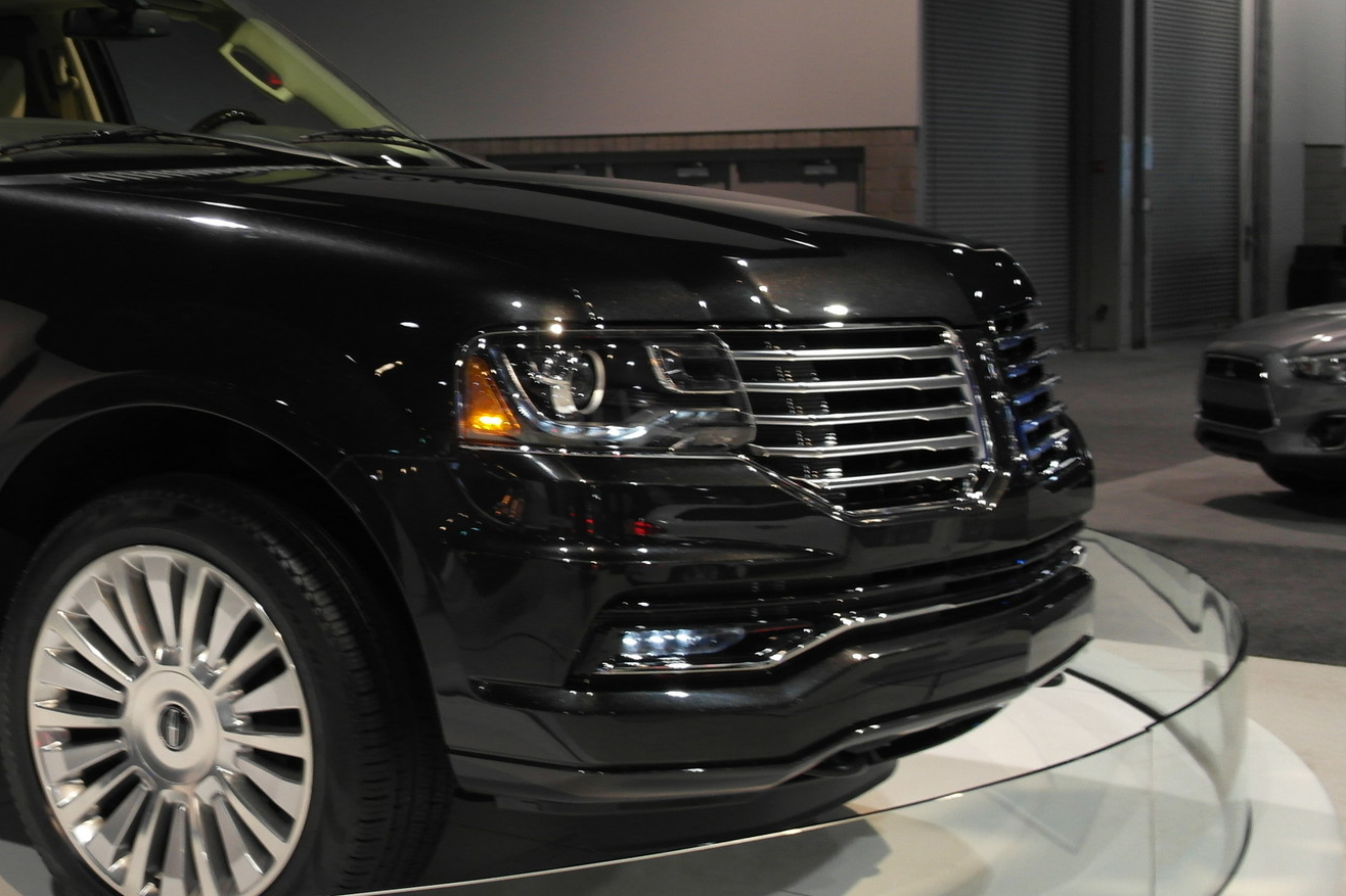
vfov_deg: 23.7
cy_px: 307
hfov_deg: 32.9
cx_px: 89
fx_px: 2131
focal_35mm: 57
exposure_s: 1/50
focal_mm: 20
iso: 400
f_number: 3.5
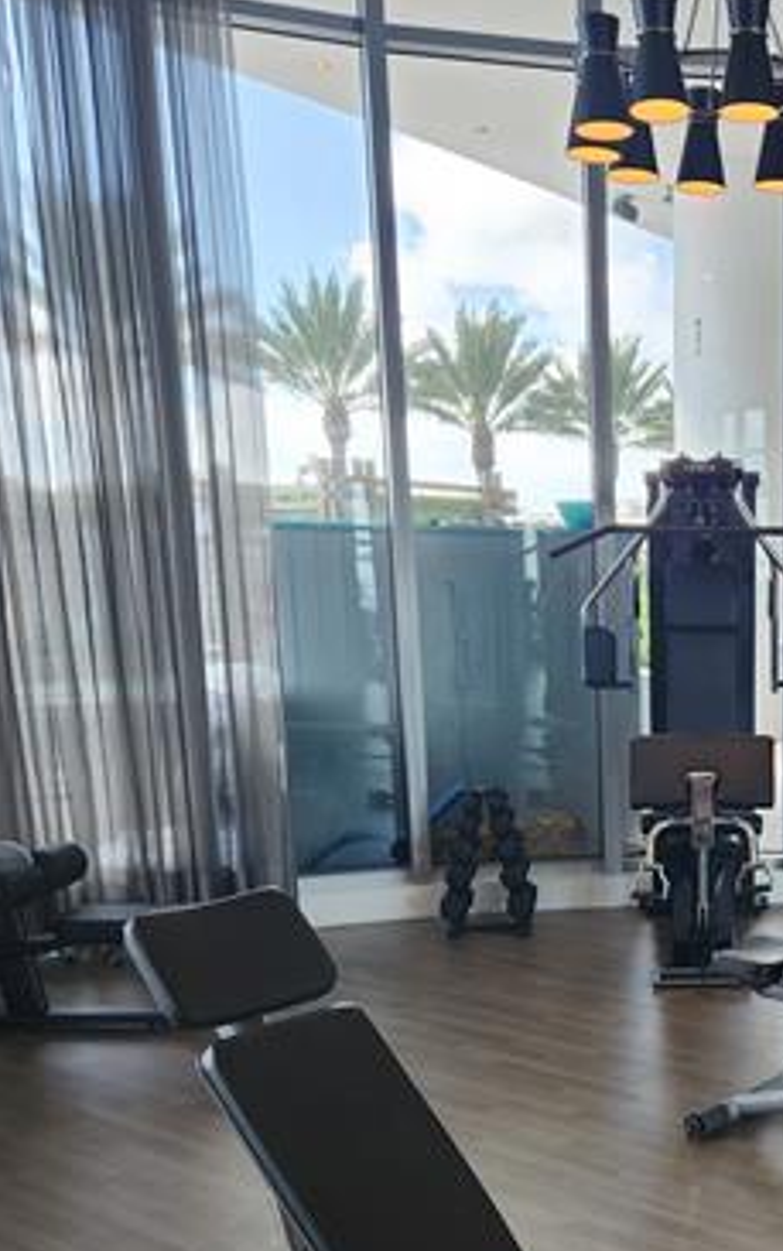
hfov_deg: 30.1
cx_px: 759
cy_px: 844
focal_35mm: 40
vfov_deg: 48.4
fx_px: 1365
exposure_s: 1/180
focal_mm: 5.4
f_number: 1.8
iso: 100
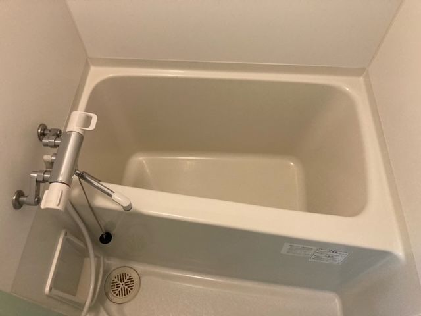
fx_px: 341
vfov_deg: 49.7
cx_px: 210
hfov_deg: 63.4
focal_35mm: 28
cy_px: 158
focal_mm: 3.99
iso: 320
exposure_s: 1/50
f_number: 1.8
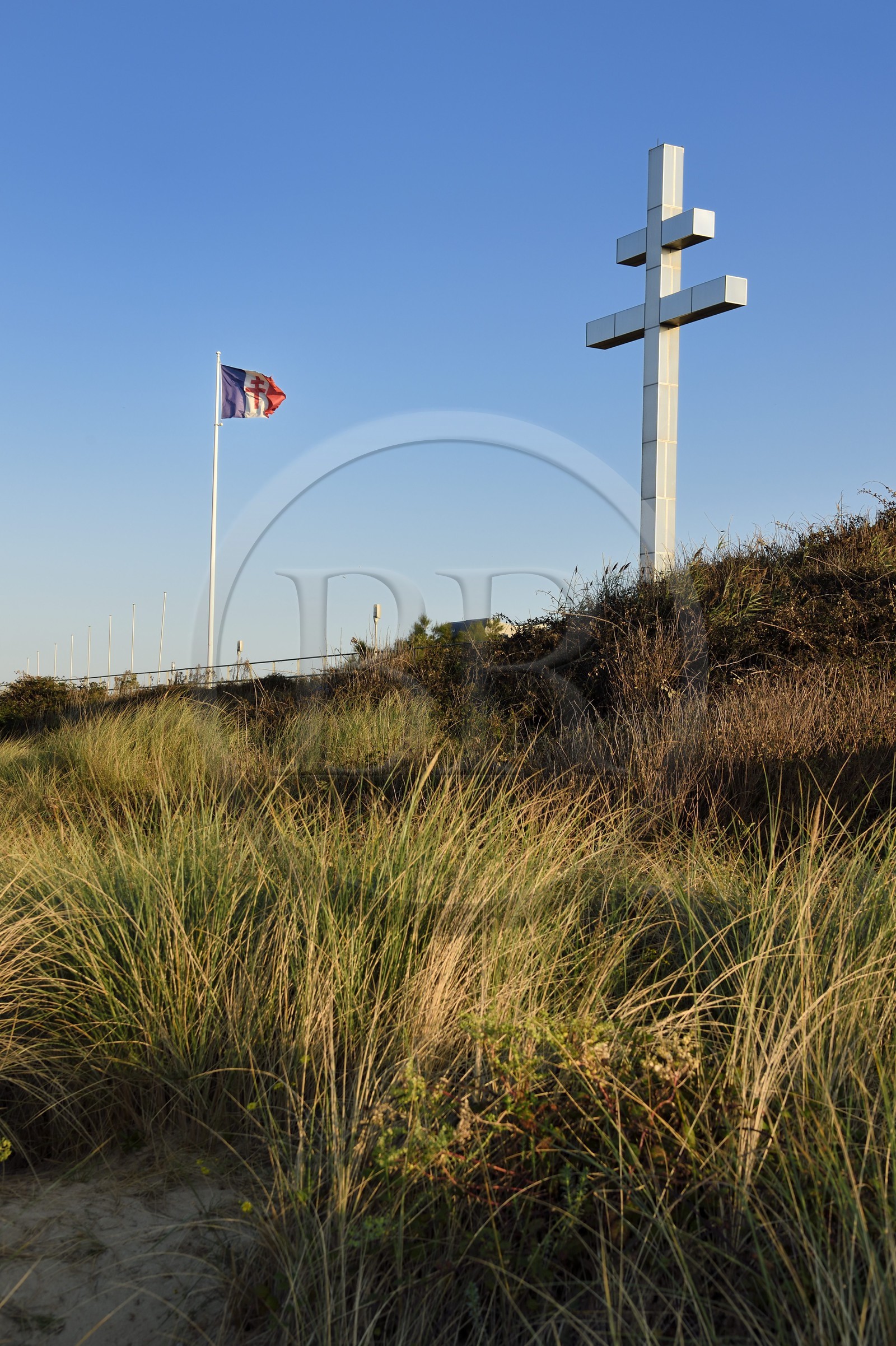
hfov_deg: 27.0
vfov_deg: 39.6
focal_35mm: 50
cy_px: 673
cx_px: 448
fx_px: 1868
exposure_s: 1/320
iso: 200
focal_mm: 50
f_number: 9
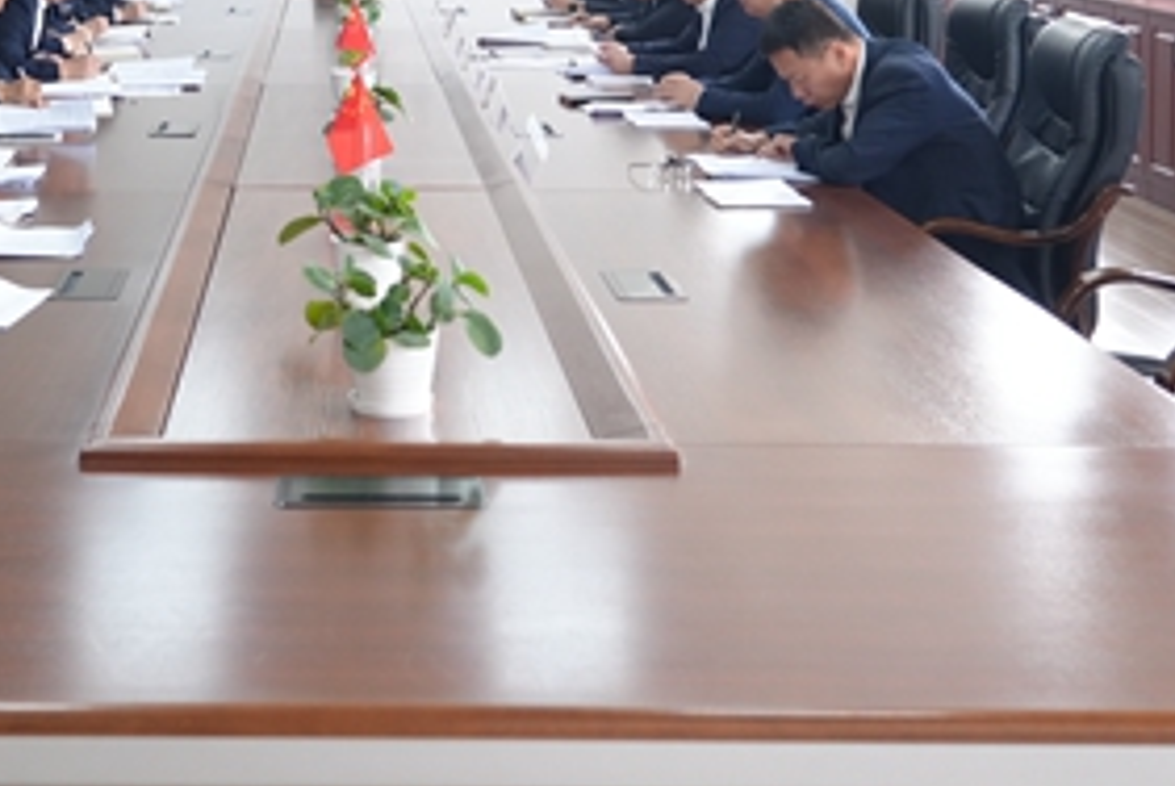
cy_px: -42
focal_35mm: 64
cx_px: 276
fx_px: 2091
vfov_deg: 20.5
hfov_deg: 30.8
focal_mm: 30
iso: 1600
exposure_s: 1/60
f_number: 4
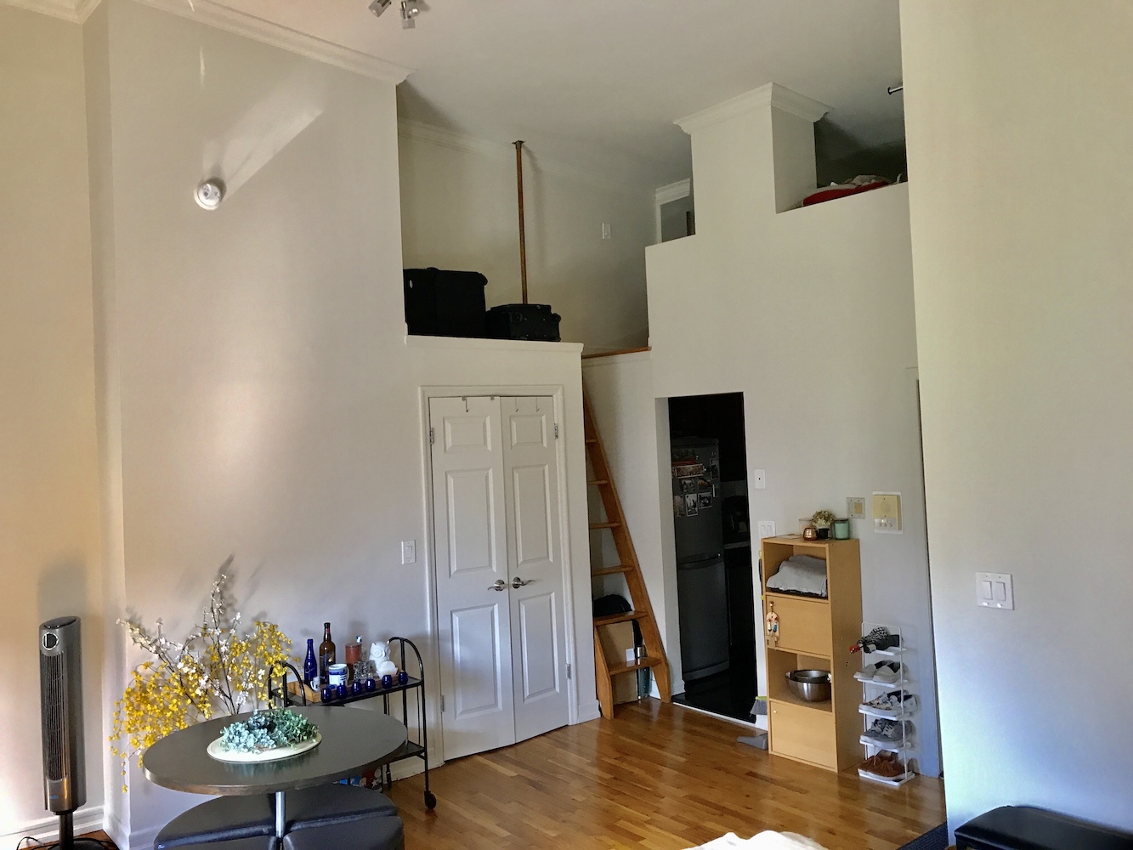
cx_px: 566
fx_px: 917
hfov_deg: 63.4
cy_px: 425
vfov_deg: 49.8
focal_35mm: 28
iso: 40
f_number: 1.8
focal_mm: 3.99
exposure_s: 1/20
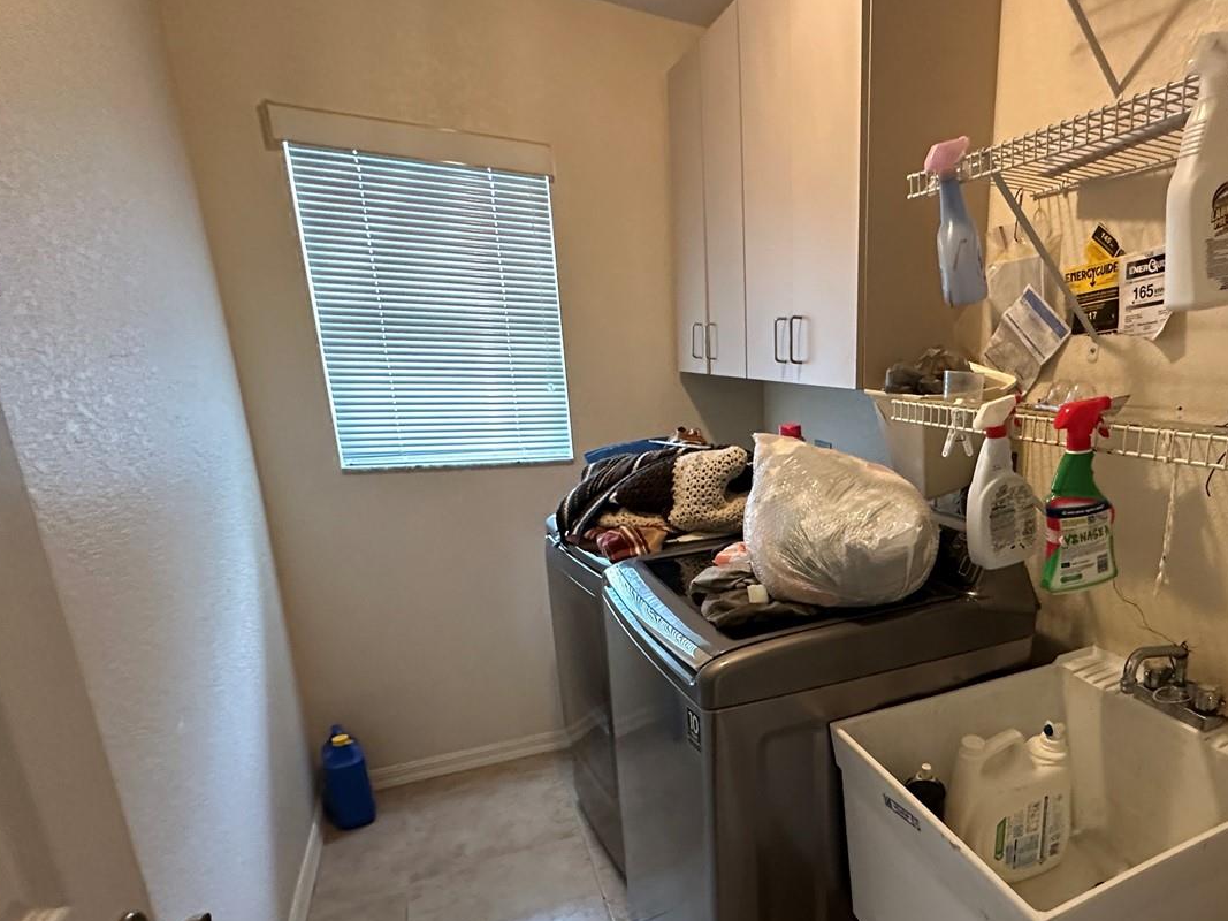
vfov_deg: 62.5
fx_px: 745
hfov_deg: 74.6
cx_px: 885
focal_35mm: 21
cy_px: 577
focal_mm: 2.22
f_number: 2.2
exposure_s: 1/60
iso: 1000
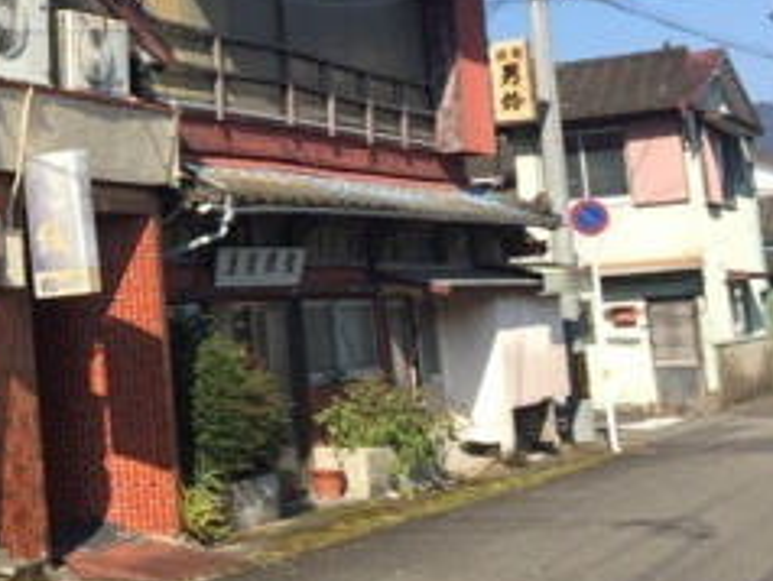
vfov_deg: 20.1
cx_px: -110
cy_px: 166
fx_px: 1632
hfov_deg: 24.6
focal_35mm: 73
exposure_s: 1/1412
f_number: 2.2
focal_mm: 4.15
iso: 32
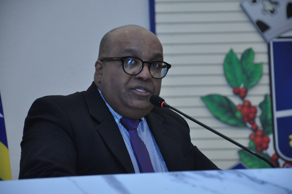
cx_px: 146
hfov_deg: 13.1
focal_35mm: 158
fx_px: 1276
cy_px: 97
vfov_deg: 8.7
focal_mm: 105
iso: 2500
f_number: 5.6
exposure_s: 1/160
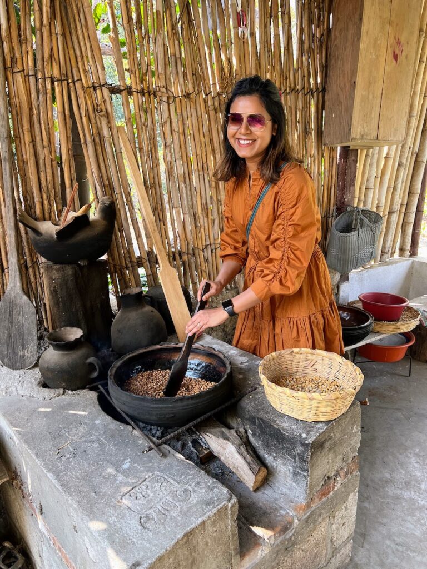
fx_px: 428
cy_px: 284
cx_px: 214
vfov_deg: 67.3
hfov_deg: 53.1
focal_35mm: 26
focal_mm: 5.7
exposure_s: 1/121
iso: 50
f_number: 1.5
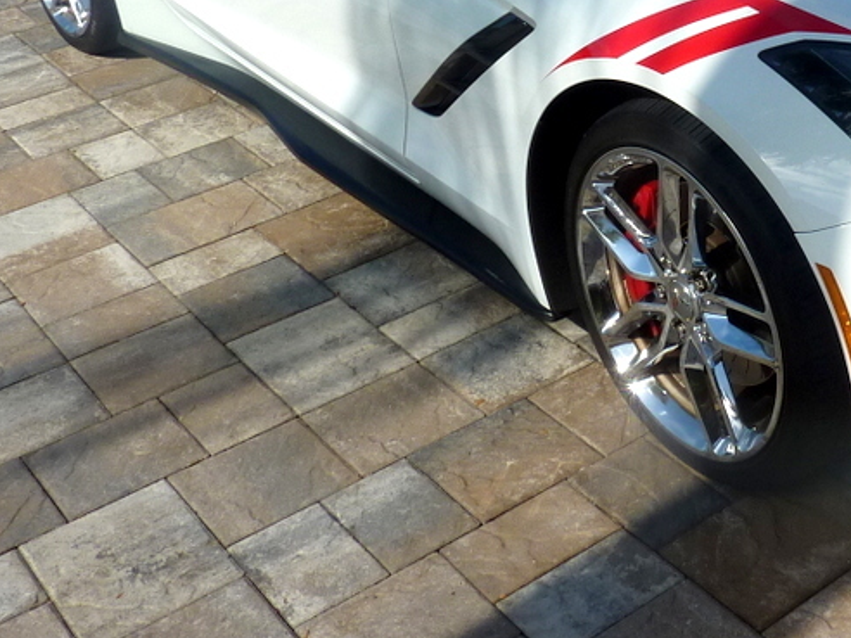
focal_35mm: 61
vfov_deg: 22.9
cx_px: 778
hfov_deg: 30.2
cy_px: -28
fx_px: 1500
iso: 80
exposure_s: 1/500
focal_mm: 4.1
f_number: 5.6
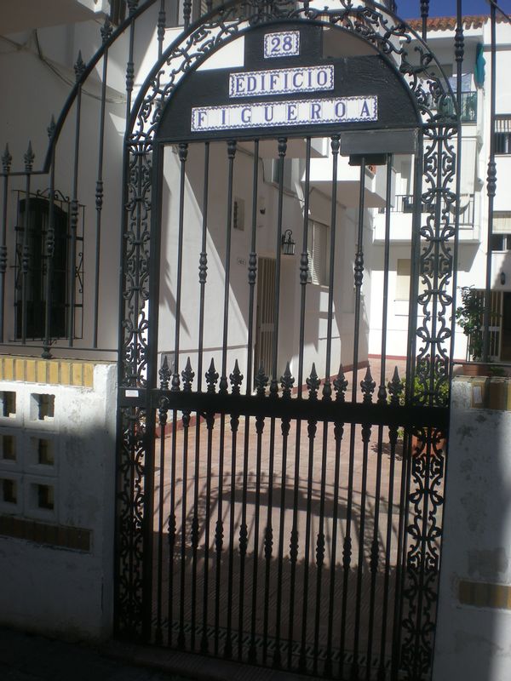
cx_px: 256
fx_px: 748
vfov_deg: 49.0
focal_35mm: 38
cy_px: 340
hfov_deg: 37.7
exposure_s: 1/520
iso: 50
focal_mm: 6.3
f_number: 4.6
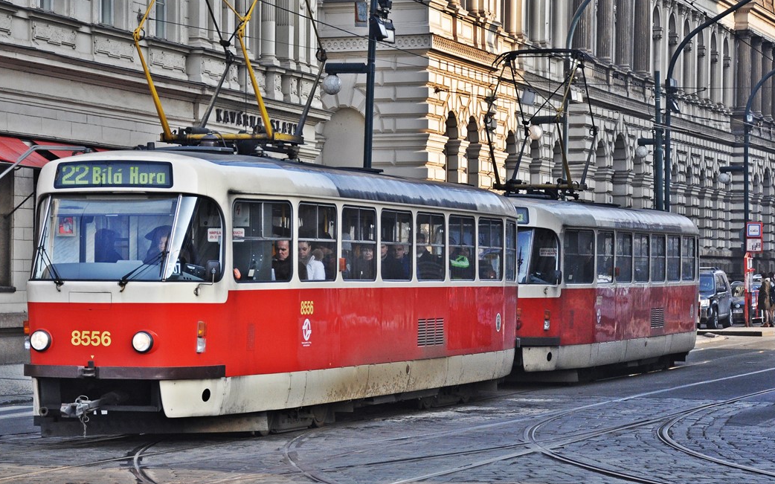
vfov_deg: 12.8
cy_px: 191
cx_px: 329
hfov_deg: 20.4
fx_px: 2154
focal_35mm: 102
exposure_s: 1/1000
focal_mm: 58
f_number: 5
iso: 640
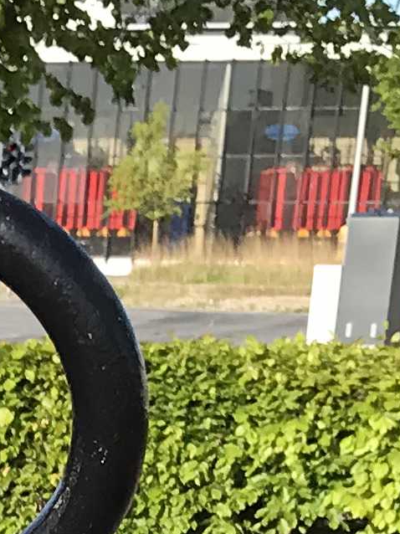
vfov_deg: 10.1
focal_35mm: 177
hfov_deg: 7.5
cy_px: 1183
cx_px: -737
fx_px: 2729
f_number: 1.8
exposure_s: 1/1153
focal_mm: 3.99
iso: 20
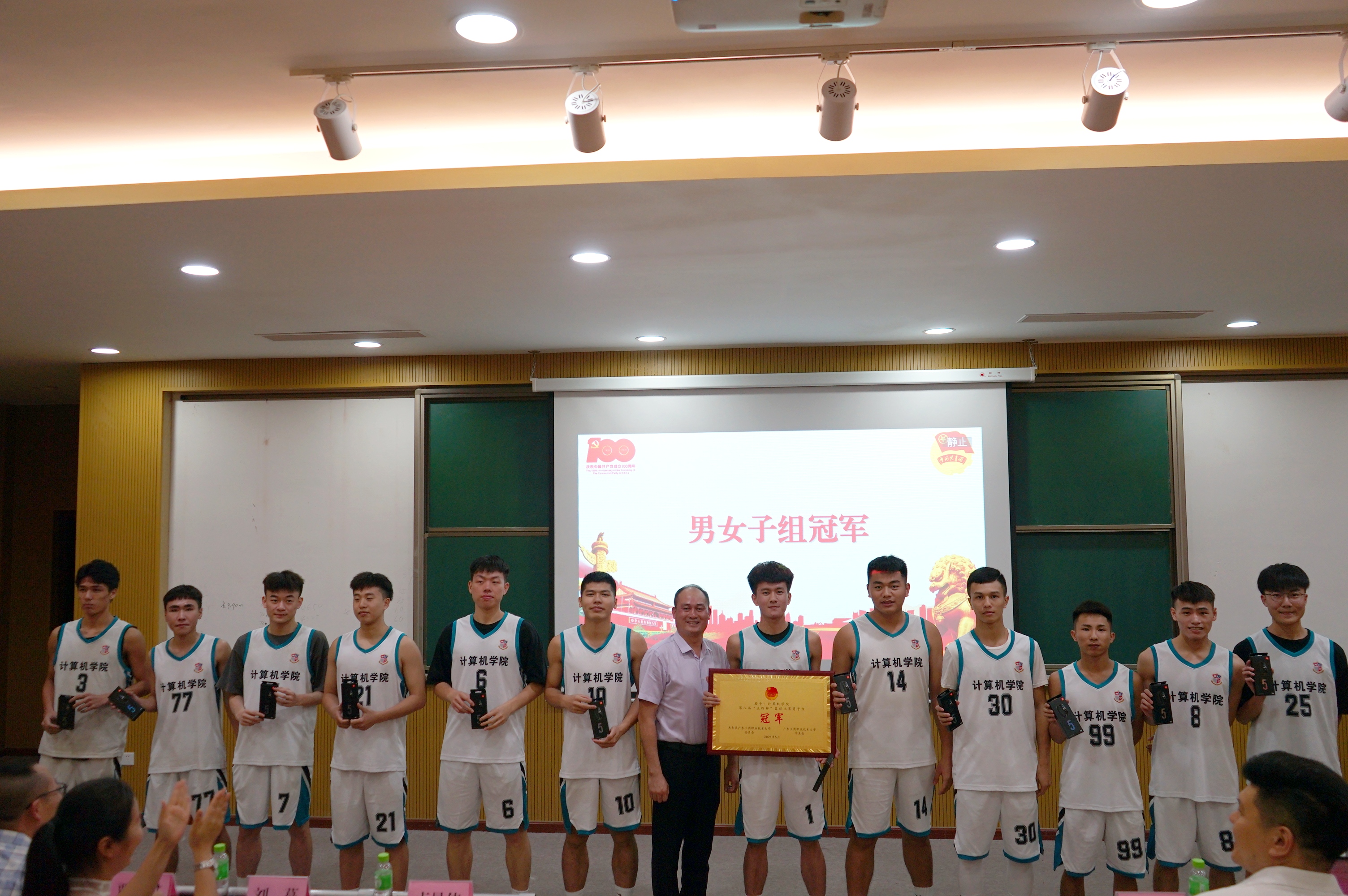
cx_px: 674
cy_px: 448
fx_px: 1048
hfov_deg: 65.5
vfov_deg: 46.3
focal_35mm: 28
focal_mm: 28
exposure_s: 1/60
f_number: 4
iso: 400
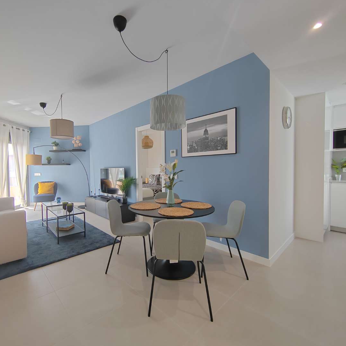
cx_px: 146
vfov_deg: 87.4
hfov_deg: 86.8
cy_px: 174
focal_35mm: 16
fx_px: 181
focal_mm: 2.16
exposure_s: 1/50
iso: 200
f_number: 2.2
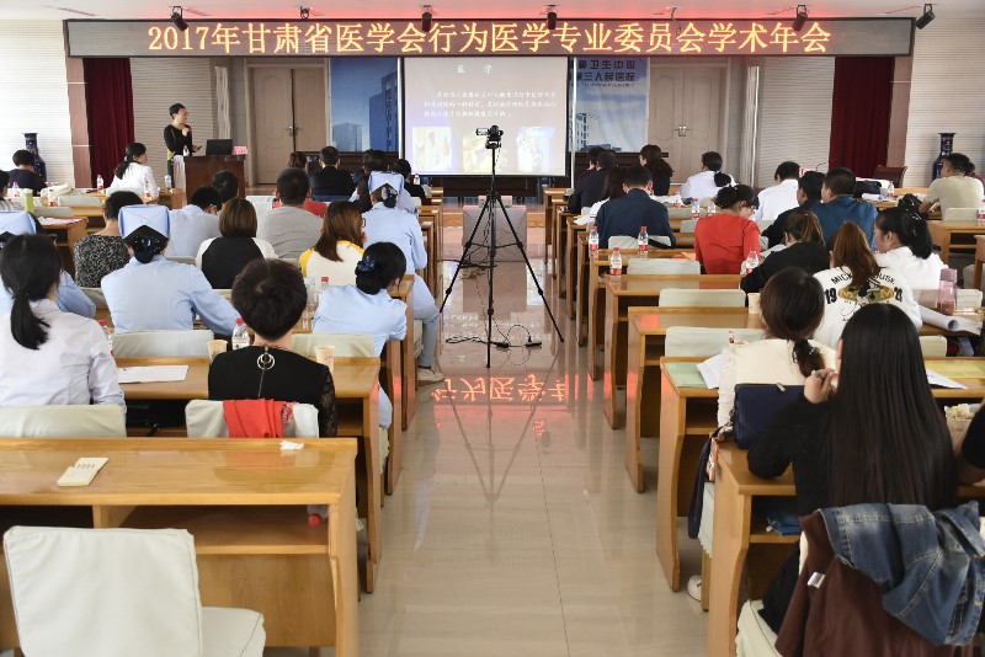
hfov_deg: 49.5
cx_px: 492
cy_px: 328
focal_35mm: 39
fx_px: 1067
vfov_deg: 34.2
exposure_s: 1/60
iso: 560
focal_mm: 26
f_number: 4
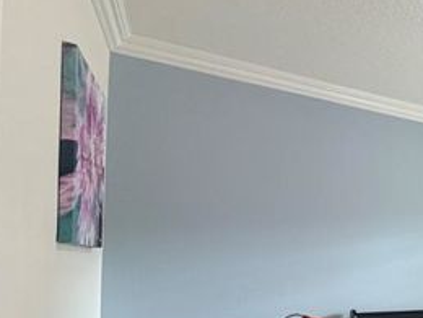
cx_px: 562
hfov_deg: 33.8
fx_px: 464
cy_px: 267
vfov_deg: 36.1
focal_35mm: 38
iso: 160
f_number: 2.2
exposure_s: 1/60
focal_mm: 2.22
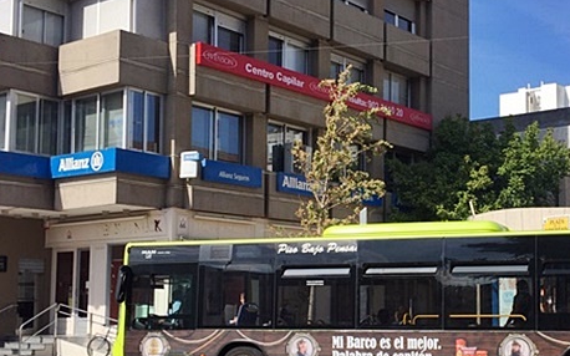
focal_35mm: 49
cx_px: 404
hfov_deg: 40.3
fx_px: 761
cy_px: 195
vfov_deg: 26.3
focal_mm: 4.15
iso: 32
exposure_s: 1/1799
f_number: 2.2
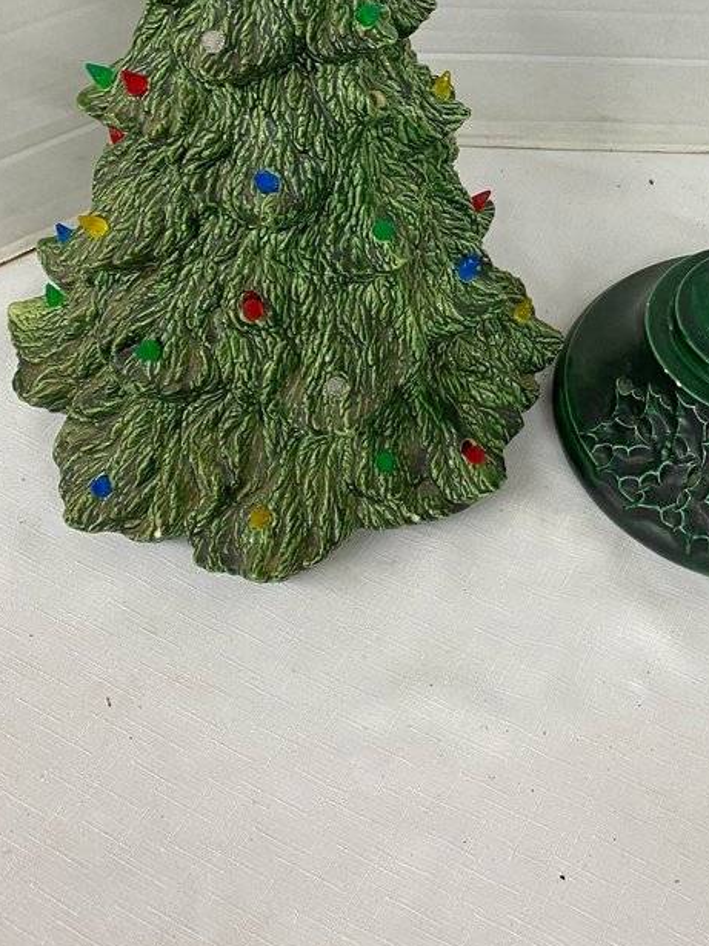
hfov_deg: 29.7
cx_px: 548
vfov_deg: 37.3
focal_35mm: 48
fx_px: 1311
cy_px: 105
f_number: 1.8
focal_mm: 4.25
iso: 80
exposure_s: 1/60
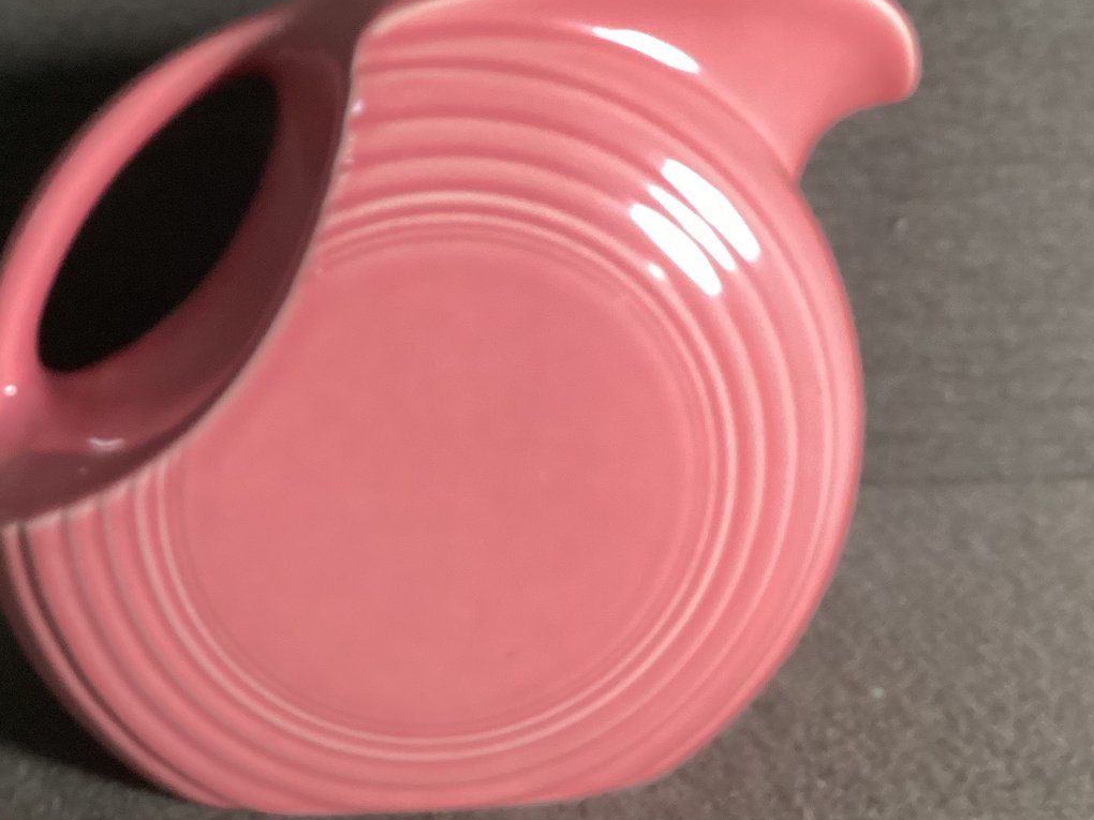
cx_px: 442
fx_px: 1454
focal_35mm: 46
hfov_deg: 41.1
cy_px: 353
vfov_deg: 31.5
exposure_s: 1/60
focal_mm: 3.3
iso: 250
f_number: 2.4
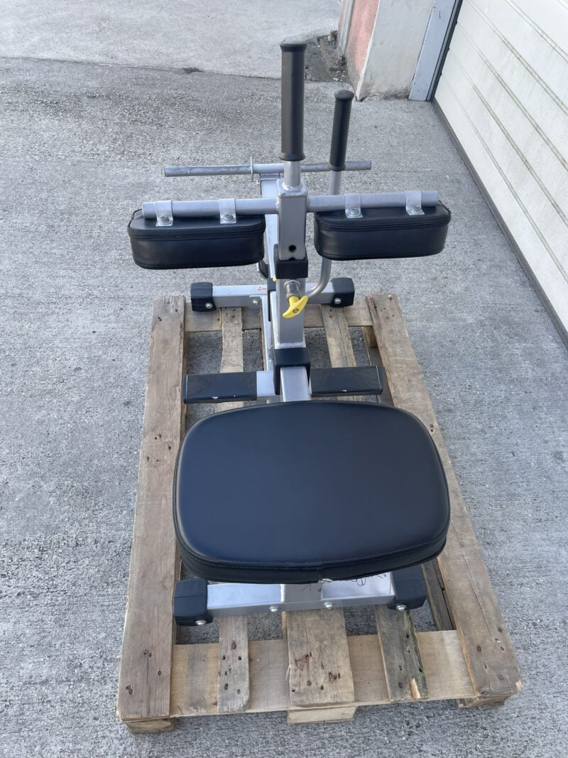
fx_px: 569
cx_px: 284
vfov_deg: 67.3
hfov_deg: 53.1
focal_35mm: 26
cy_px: 379
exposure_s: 1/413
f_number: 1.6
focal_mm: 4.2
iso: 32
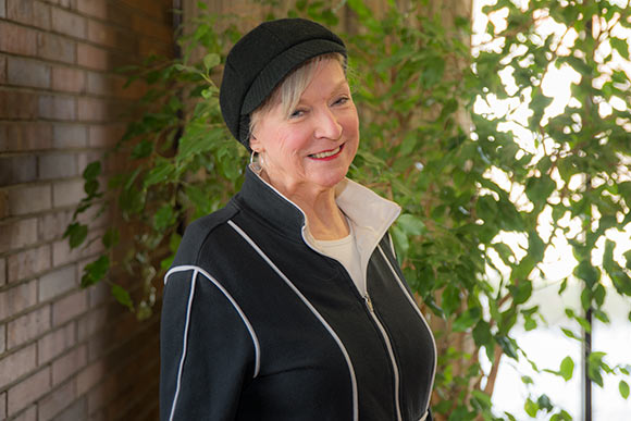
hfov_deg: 32.4
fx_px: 1087
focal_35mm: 62
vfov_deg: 21.9
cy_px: 210
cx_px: 316
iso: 400
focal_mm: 62
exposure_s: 1/125
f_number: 2.8
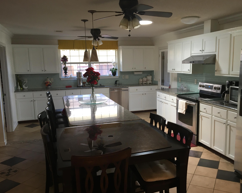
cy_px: 98
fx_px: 222
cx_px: 129
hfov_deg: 57.1
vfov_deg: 47.1
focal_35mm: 31
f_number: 2.2
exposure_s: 1/30
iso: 64
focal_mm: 4.15
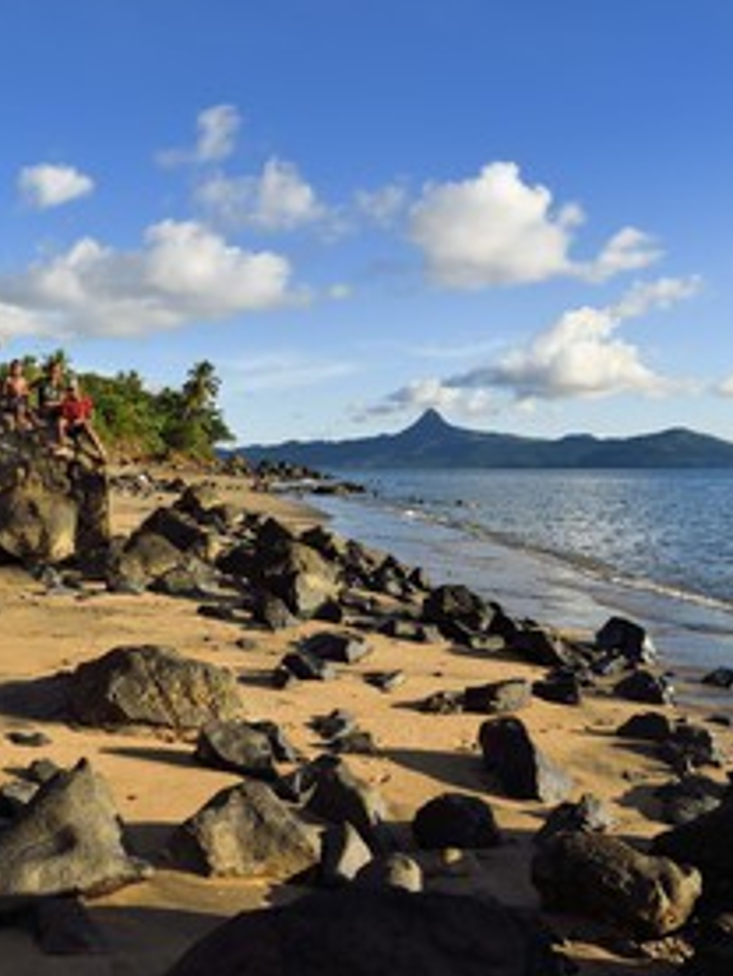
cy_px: 486
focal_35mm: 35
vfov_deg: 52.6
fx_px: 987
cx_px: 317
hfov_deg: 40.6
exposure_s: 1/250
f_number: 14
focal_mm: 24
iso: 200
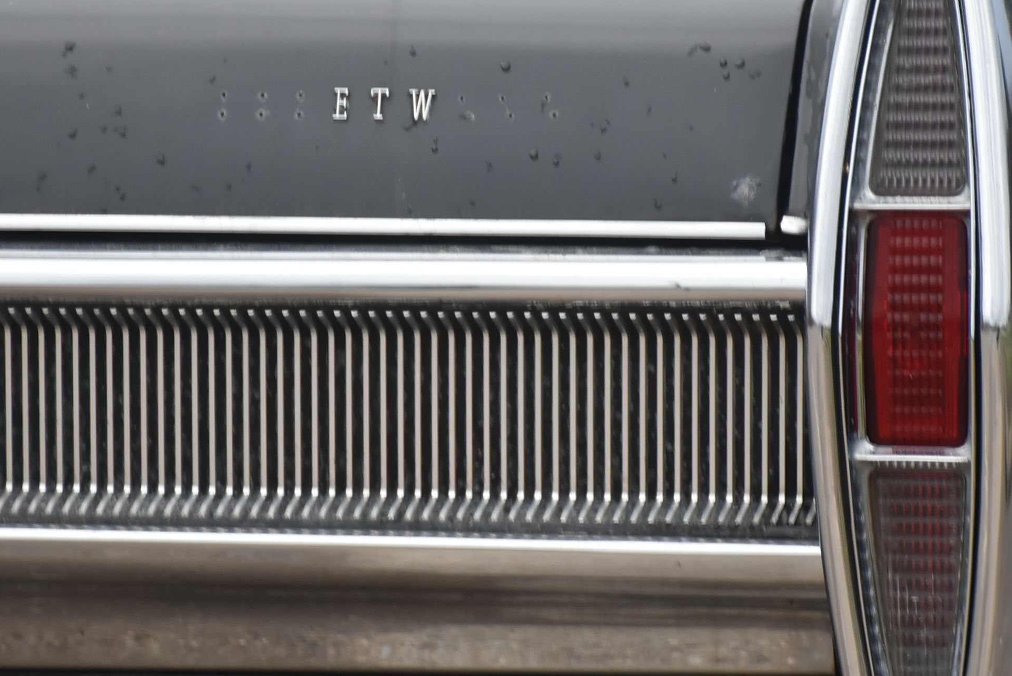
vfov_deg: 6.6
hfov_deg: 9.8
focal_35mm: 209
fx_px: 5879
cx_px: 501
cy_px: 294
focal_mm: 90
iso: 800
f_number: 5.6
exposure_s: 1/125
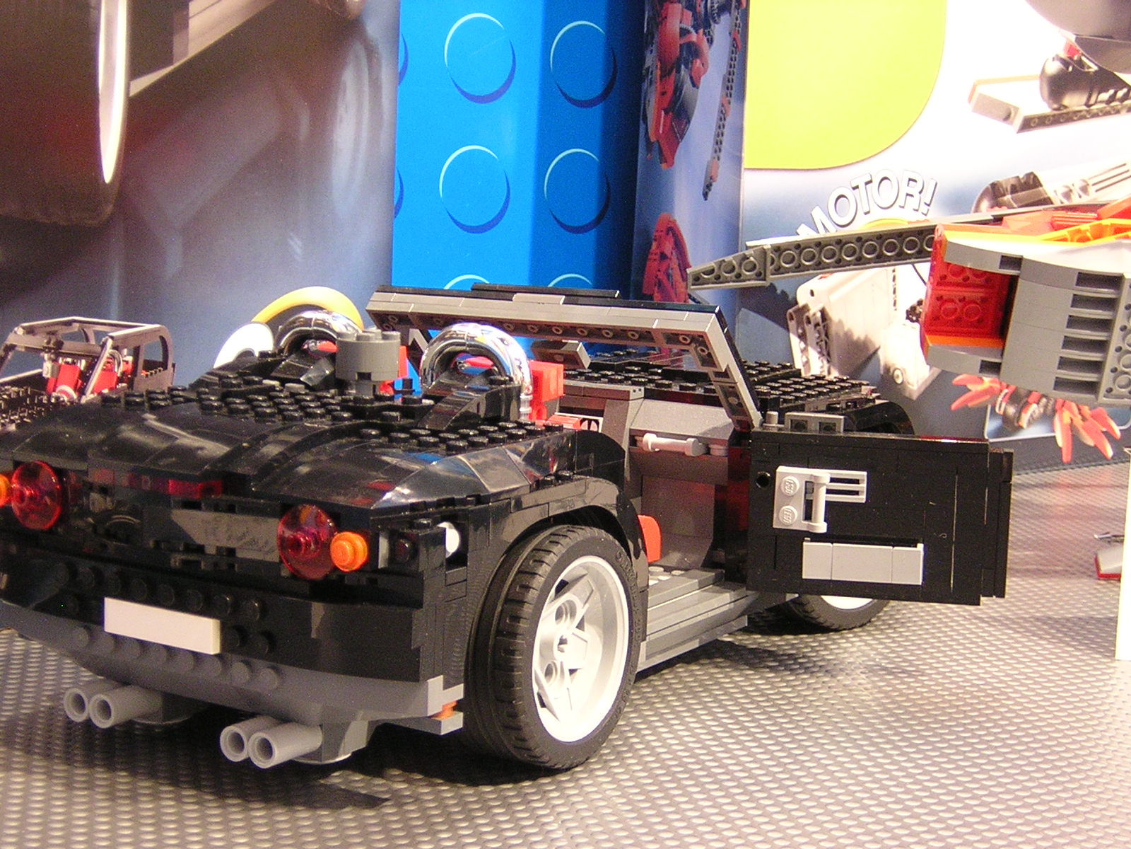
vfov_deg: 23.7
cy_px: 424
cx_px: 566
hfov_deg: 31.2
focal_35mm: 62
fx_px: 2026
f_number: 3.4
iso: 400
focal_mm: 8.1
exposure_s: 1/1.6
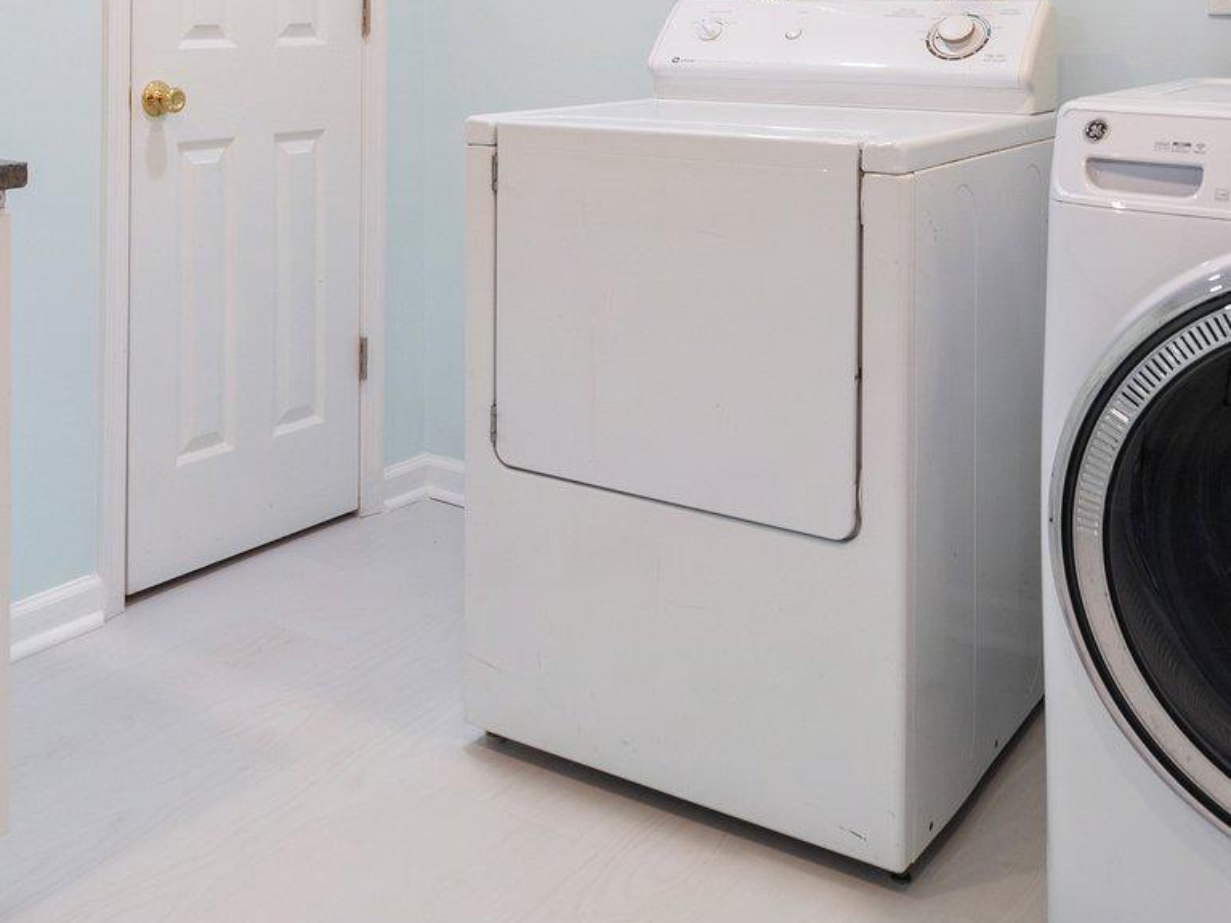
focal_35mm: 41
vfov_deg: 32.2
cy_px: -17
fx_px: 1458
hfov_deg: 45.7
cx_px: 537
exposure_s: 1/15
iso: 500
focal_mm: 16
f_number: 8
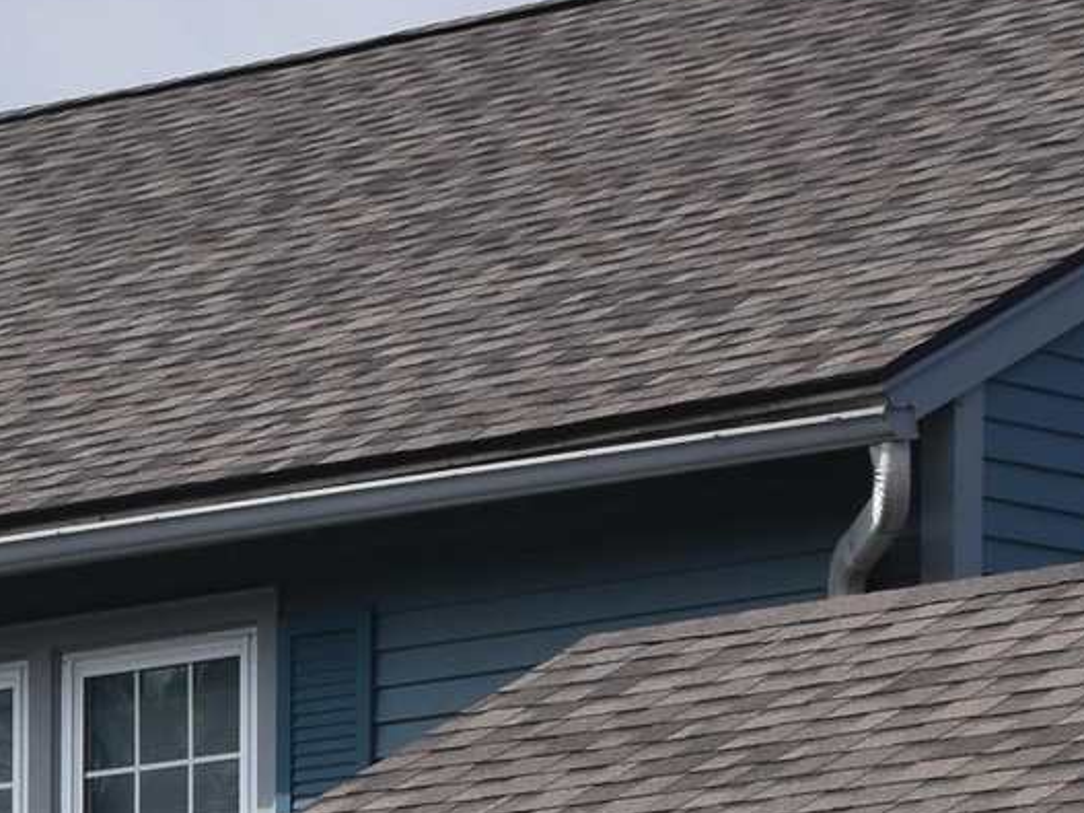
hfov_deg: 6.8
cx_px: -566
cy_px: 1286
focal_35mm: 286
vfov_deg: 5.1
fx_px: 8954
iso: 400
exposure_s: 1/500
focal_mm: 34
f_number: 8
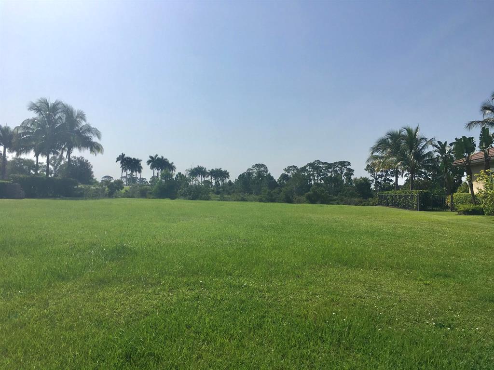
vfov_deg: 48.2
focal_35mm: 29
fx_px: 414
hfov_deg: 61.7
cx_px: 247
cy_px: 185
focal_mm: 4.15
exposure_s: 1/3663
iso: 25
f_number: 2.2
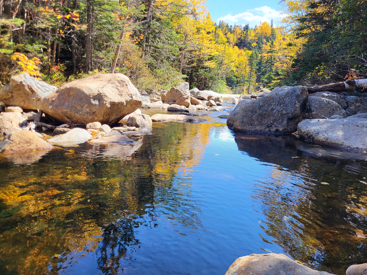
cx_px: 178
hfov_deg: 65.3
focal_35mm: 27
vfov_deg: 51.4
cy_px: 135
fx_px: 286
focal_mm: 5.4
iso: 40
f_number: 1.8
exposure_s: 1/551
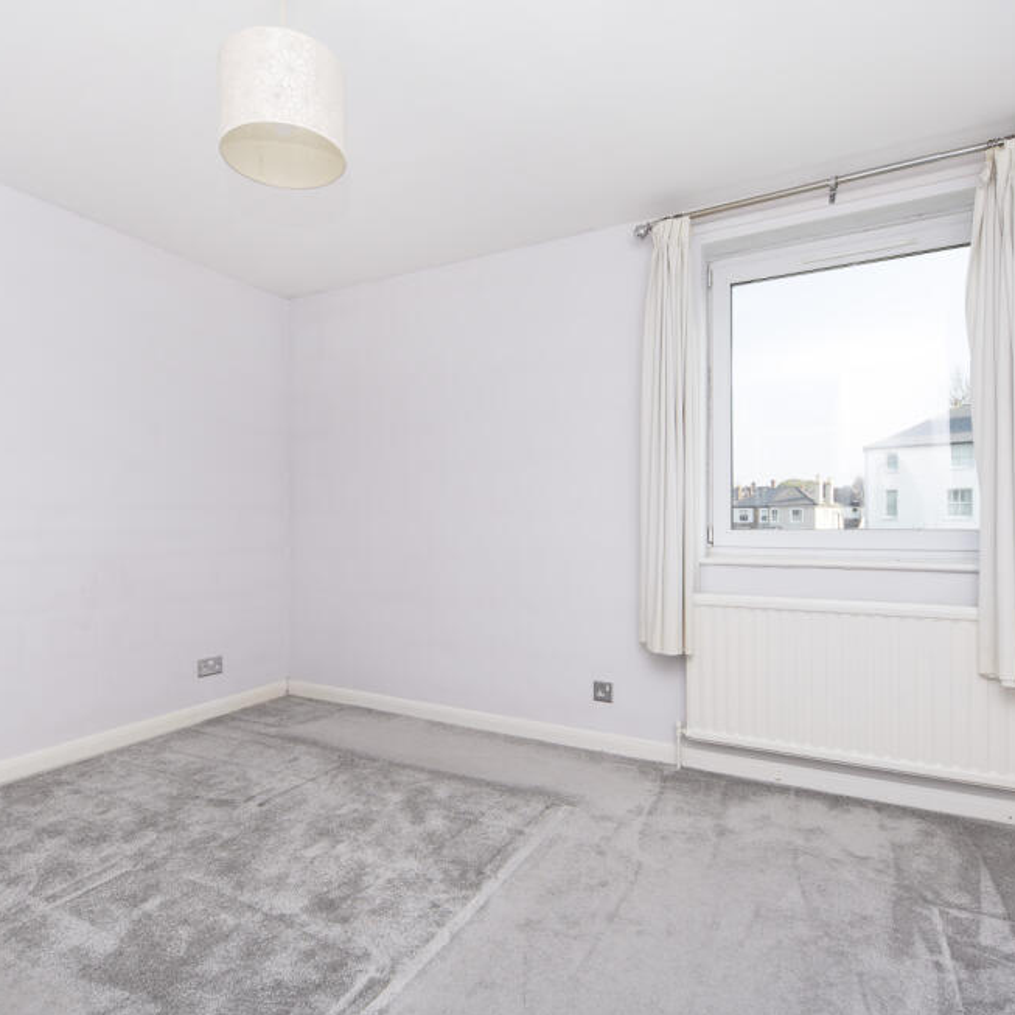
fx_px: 663
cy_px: 519
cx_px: 465
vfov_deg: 74.8
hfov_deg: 74.7
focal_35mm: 20
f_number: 16
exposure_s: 1/200
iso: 125
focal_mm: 15
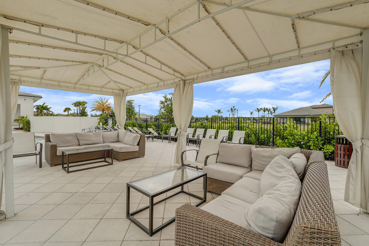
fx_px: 164
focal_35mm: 16
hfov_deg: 96.7
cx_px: 184
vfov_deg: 73.7
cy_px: 123
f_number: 11
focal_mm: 16
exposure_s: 1/320
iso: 320
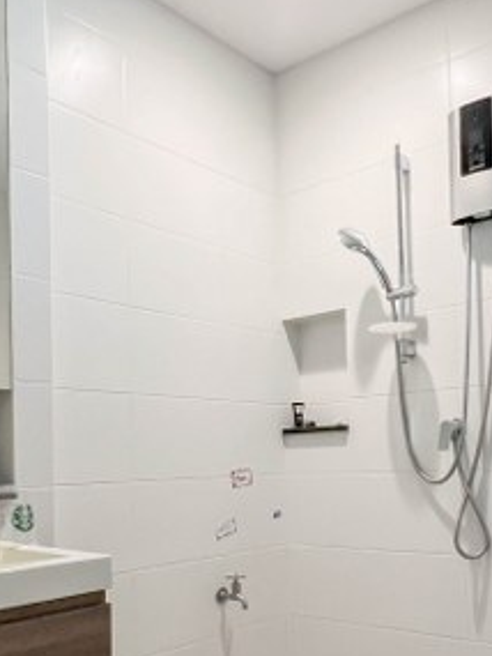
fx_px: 663
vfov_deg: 51.4
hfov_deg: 40.6
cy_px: 449
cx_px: 285
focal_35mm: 35
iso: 160
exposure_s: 1/50
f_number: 1.8
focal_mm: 1.57
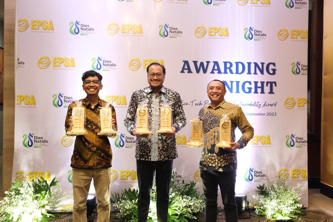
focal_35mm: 31
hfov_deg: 60.3
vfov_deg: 42.3
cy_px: 111
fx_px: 287
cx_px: 166
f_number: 4
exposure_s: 1/45
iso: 3200
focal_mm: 20.5
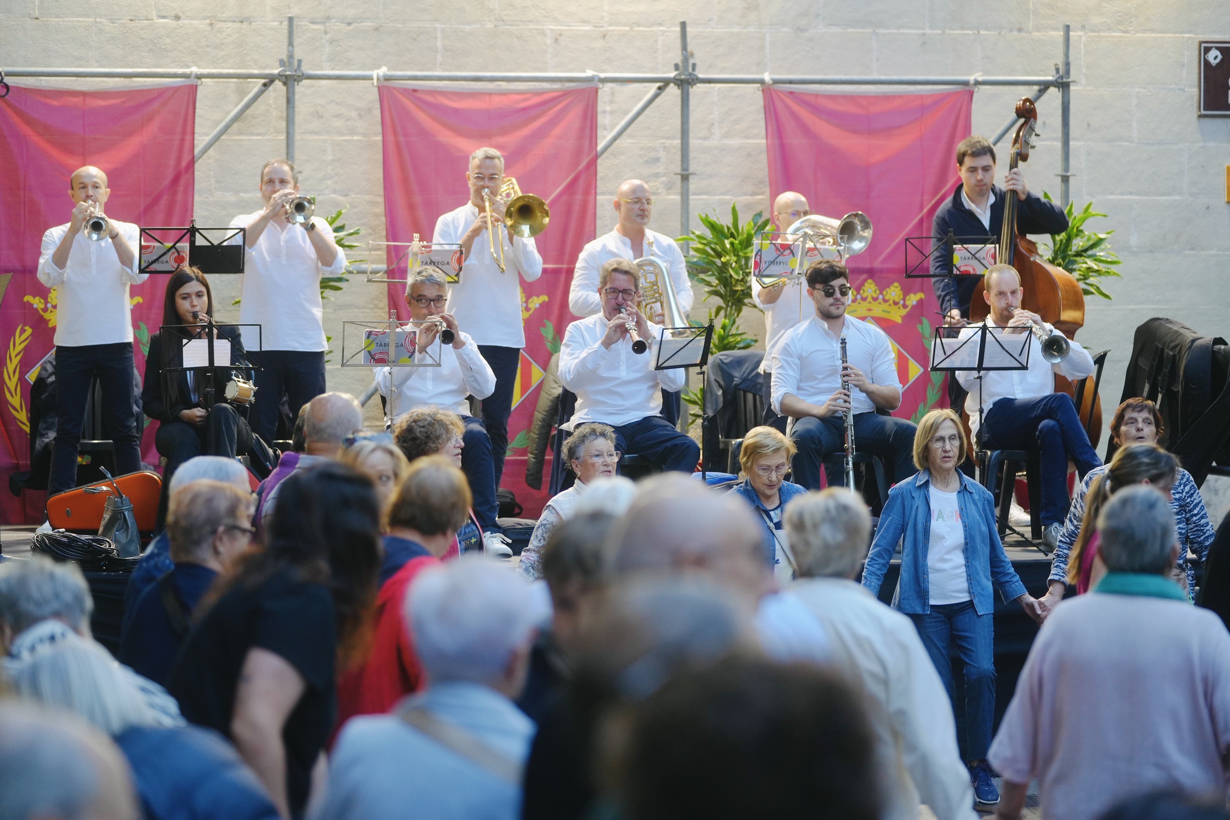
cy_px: 410
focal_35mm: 107
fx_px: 3656
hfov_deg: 19.1
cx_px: 615
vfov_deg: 12.8
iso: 800
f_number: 2.8
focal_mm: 107
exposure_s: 1/80
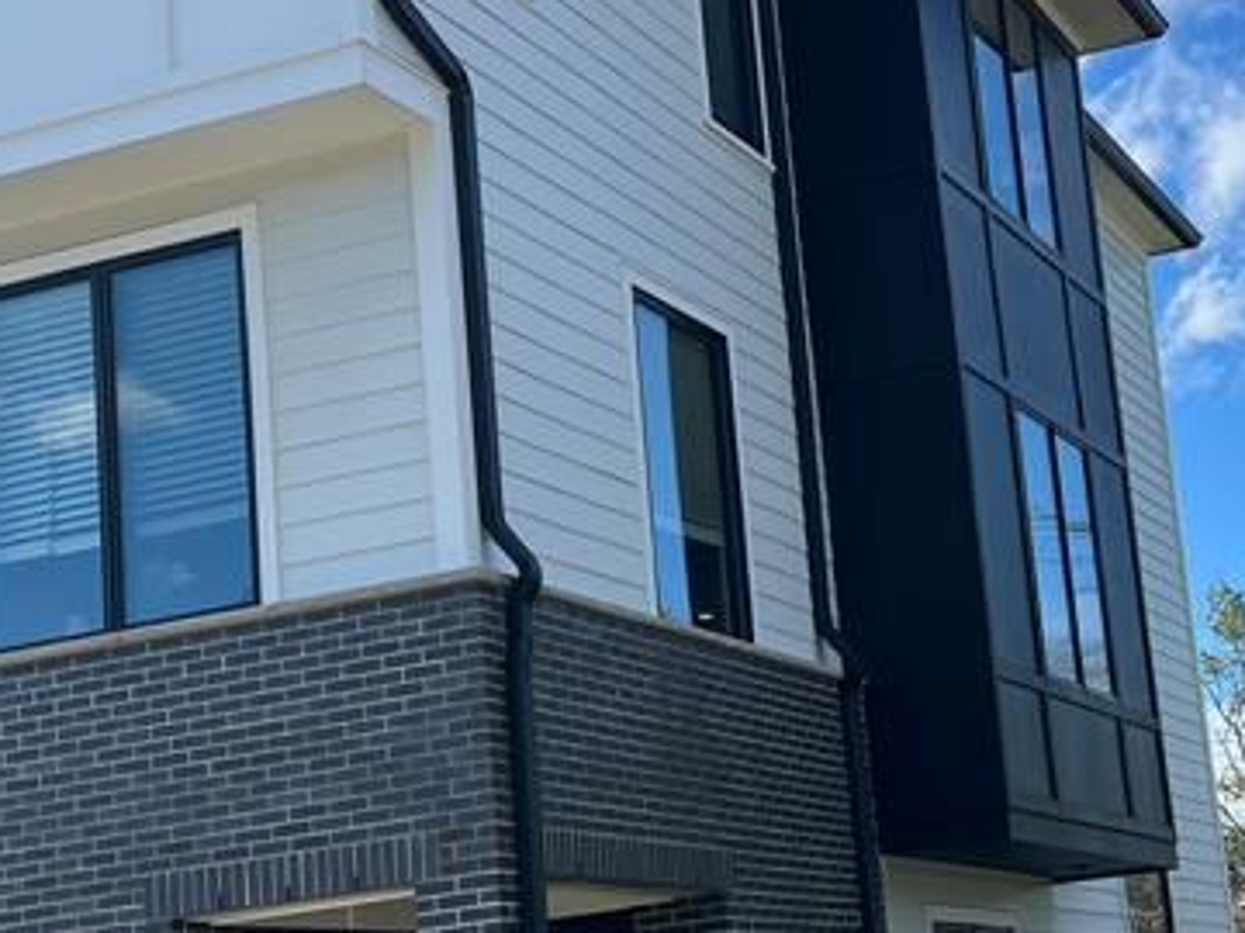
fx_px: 2661
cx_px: 809
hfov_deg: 26.2
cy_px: 491
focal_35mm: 74
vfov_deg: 19.9
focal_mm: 5.7
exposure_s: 1/3257
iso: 50
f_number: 1.5
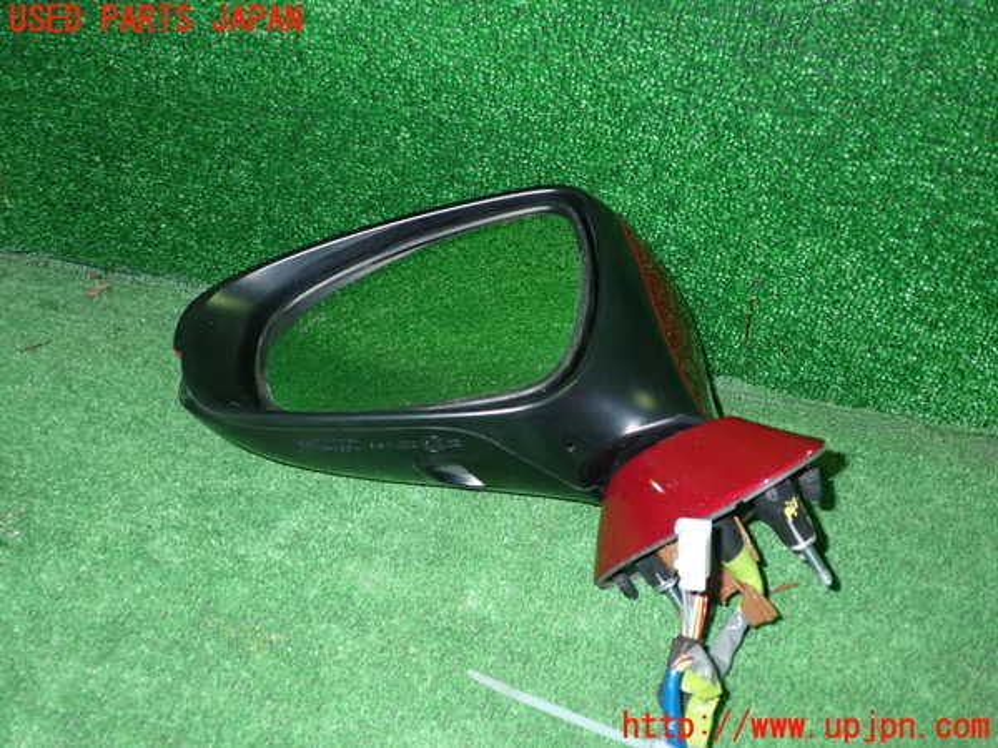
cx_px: 499
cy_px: 374
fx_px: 923
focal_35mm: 32
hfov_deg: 56.8
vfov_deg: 44.2
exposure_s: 1/30
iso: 800
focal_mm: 5.79
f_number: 7.1
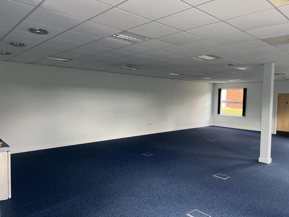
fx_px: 217
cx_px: 144
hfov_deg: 67.3
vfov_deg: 53.1
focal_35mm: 26
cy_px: 108
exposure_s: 1/71
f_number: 1.6
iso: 125
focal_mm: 5.1
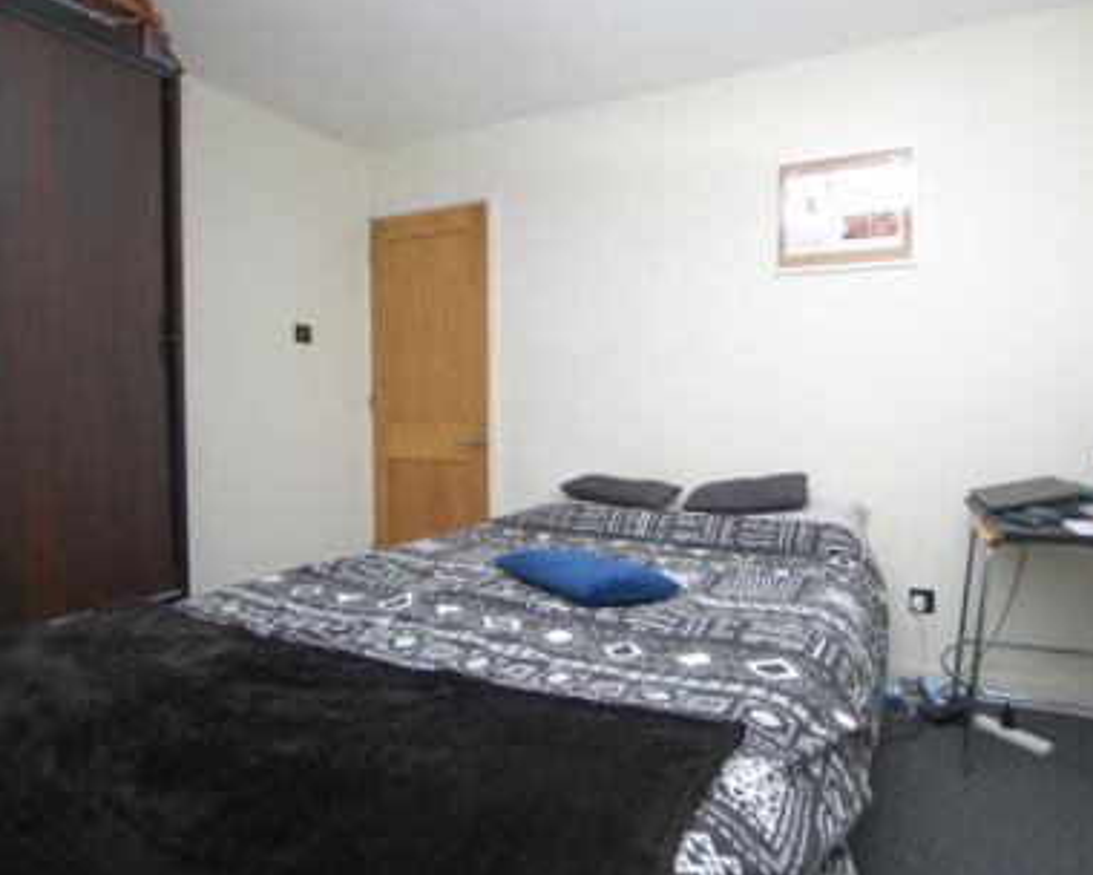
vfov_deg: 67.3
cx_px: 659
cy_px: 442
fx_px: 656
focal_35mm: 20
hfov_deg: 78.6
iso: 100
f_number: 4
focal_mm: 11.5
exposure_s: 1/60
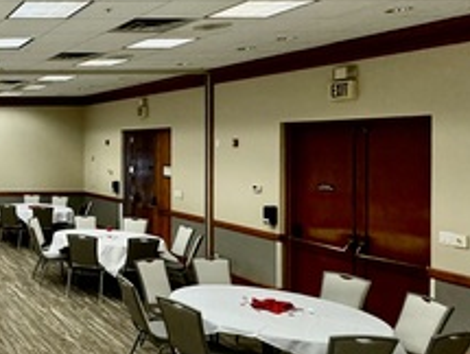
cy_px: 146
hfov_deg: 34.3
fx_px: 530
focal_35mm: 39
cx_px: -138
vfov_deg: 36.8
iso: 320
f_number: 2.2
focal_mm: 2.22
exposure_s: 1/120
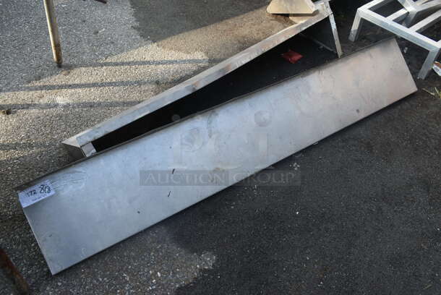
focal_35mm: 30
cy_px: 148
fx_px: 368
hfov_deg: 61.9
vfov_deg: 43.7
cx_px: 220
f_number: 8
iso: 140
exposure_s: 1/60
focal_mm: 20
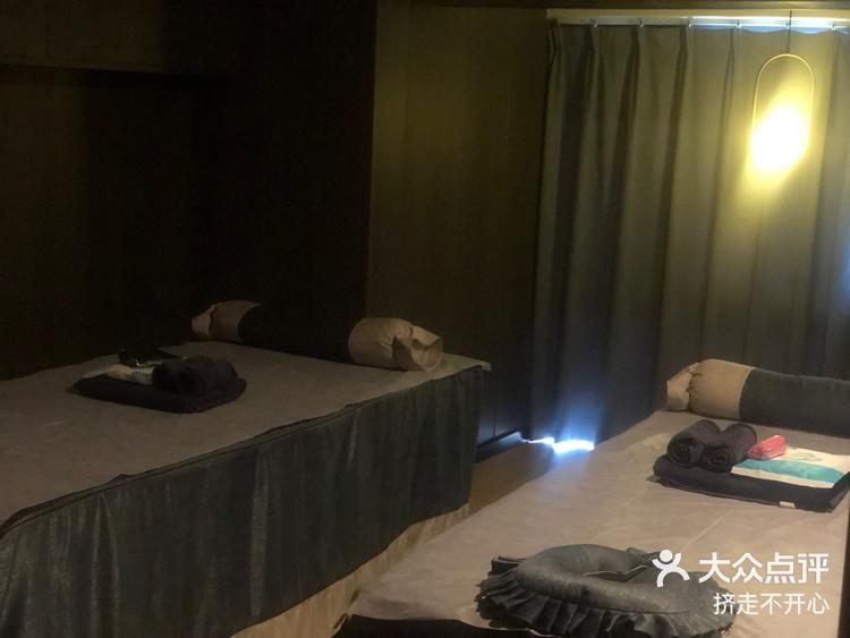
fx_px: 1400
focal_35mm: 57
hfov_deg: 33.8
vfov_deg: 25.7
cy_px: 319
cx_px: 425
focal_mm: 6.6
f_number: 2.8
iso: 640
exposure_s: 1/33
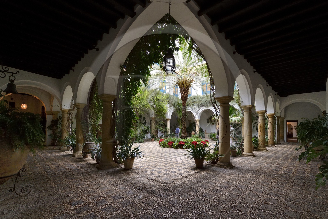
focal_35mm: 14
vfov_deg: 81.2
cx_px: 164
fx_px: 128
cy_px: 110
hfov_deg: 104.3
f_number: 6.3
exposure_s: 1/60
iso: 1600
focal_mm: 14
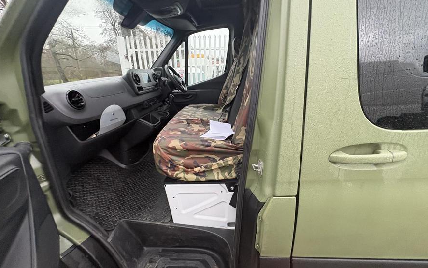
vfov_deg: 74.6
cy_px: 121
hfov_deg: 101.5
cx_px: 212
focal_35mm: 15
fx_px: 175
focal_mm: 2.22
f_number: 2.2
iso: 320
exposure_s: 1/60
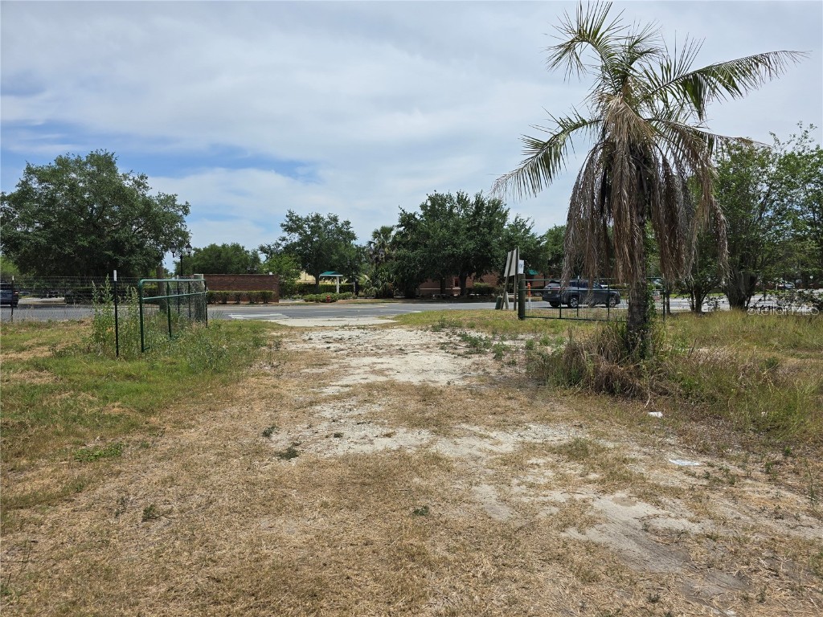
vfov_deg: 58.9
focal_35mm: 23
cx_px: 412
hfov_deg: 73.9
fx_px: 547
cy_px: 308
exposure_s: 1/1160
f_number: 1.7
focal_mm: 6.3
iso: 12
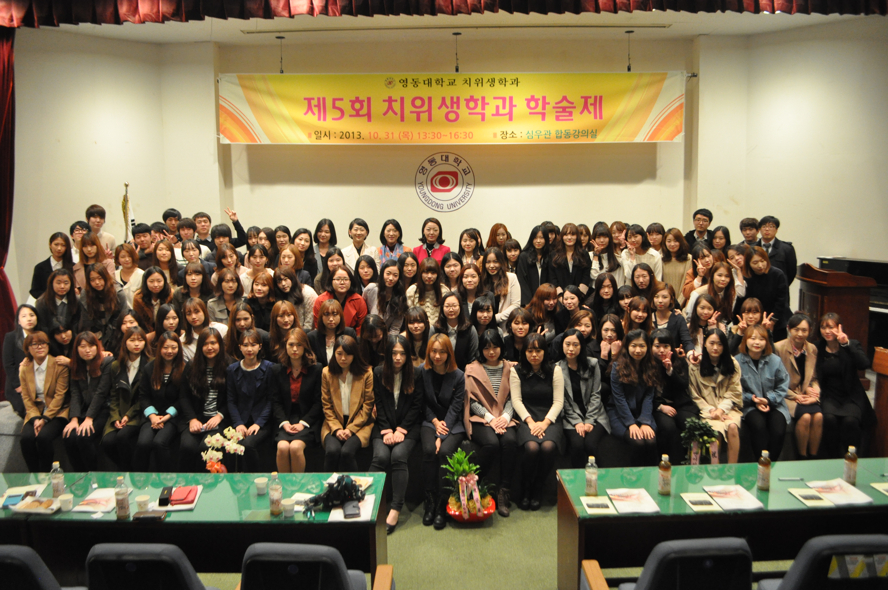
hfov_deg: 67.4
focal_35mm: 27
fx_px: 665
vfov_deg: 47.8
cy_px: 295
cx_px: 444
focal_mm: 18
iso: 1600
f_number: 3.5
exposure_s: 1/50
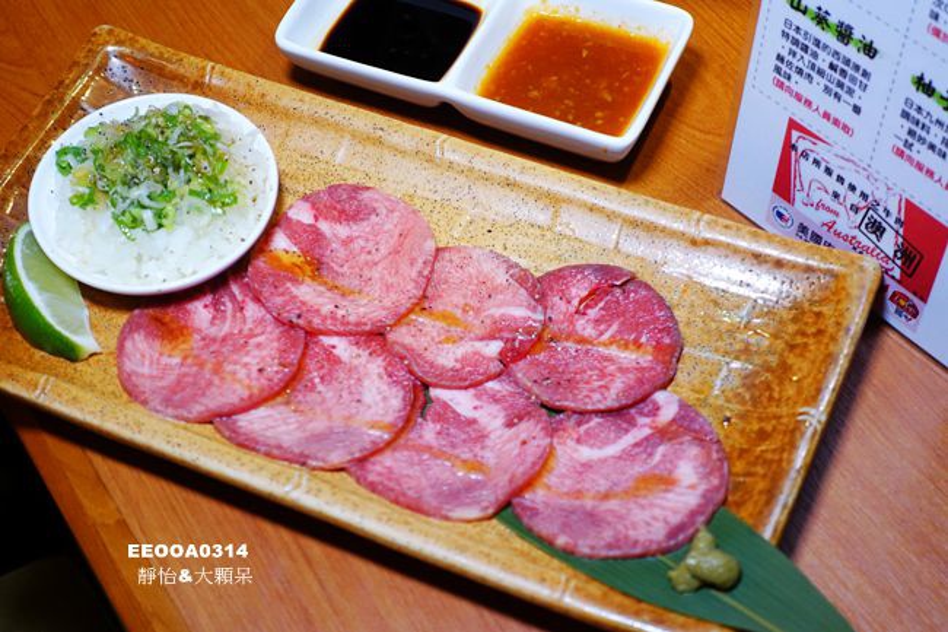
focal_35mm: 70
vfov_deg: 19.4
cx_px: 474
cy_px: 316
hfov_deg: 28.9
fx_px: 1843
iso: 640
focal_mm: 25.7
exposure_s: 1/80
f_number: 2.8
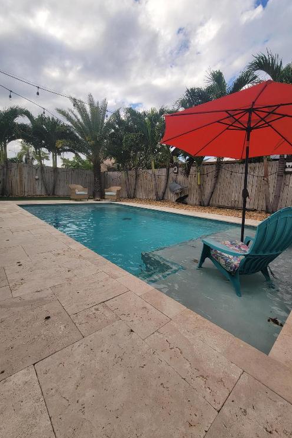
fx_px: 170
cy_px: 216
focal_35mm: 14
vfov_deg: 104.3
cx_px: 170
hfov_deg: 80.5
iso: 50
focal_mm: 2.2
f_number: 2.2
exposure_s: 1/1114
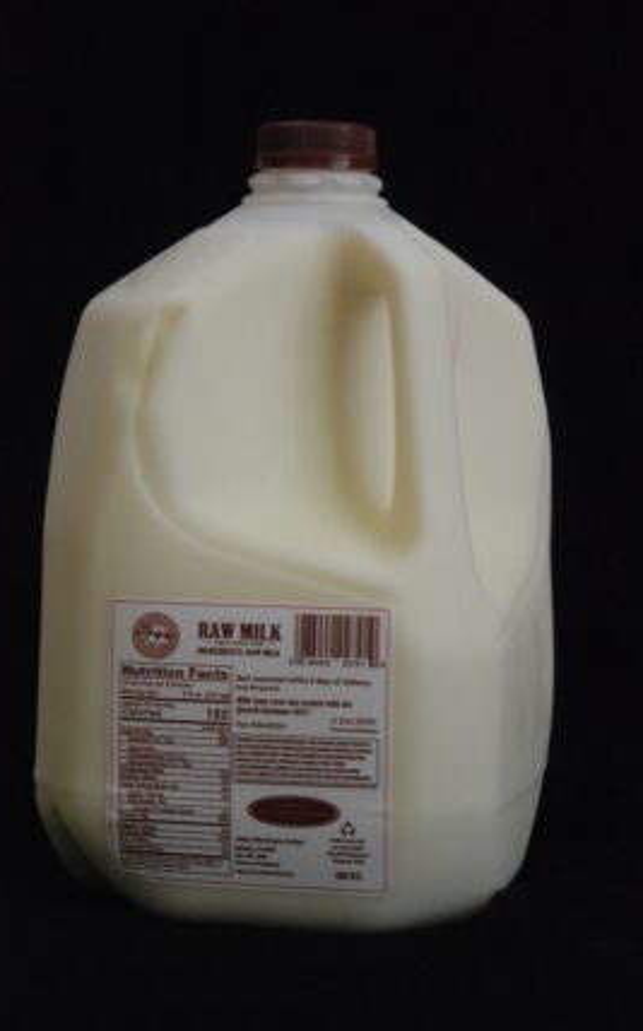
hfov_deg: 12.0
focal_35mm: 109
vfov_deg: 19.1
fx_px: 3060
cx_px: 294
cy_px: 494
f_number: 4.8
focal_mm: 68
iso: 1600
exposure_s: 1/50
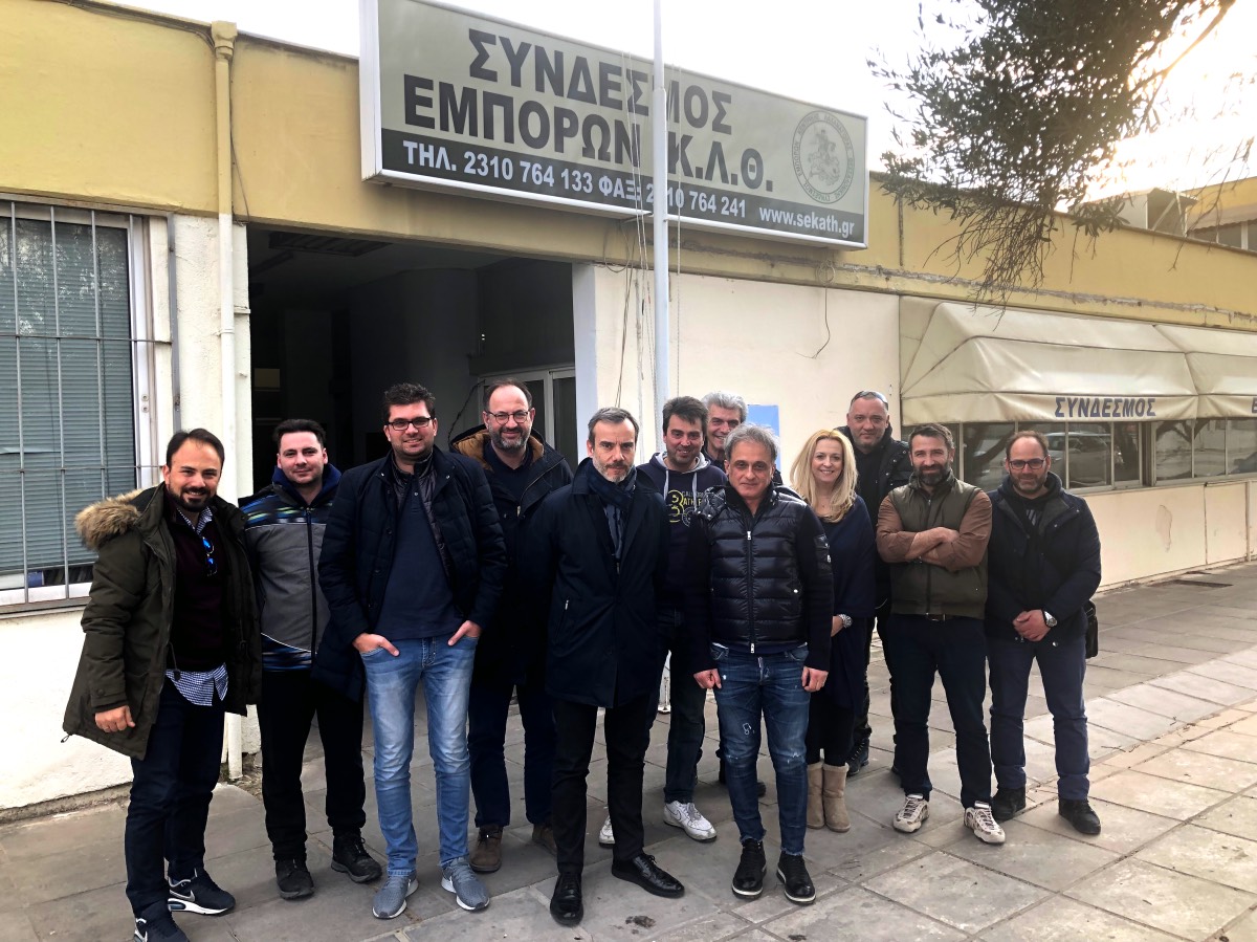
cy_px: 471
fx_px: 1016
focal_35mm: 28
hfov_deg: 63.5
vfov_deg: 49.7
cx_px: 628
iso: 20
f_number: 1.8
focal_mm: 3.99
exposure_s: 1/136
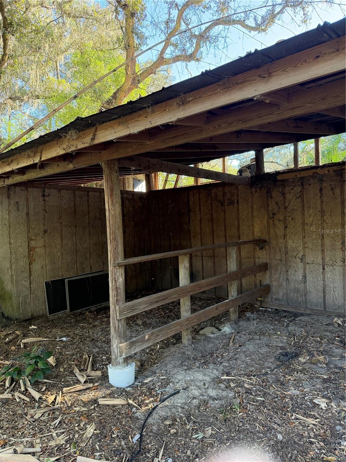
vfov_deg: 71.6
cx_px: 173
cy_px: 231
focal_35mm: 24
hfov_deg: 56.8
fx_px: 320
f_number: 1.78
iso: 200
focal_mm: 6.76
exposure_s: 1/116
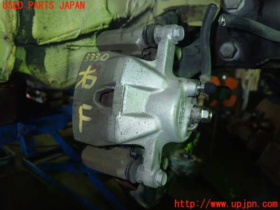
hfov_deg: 60.0
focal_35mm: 30
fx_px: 243
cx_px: 140
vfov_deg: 46.8
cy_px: 105
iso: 800
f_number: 6.3
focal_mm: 5.5
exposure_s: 1/30
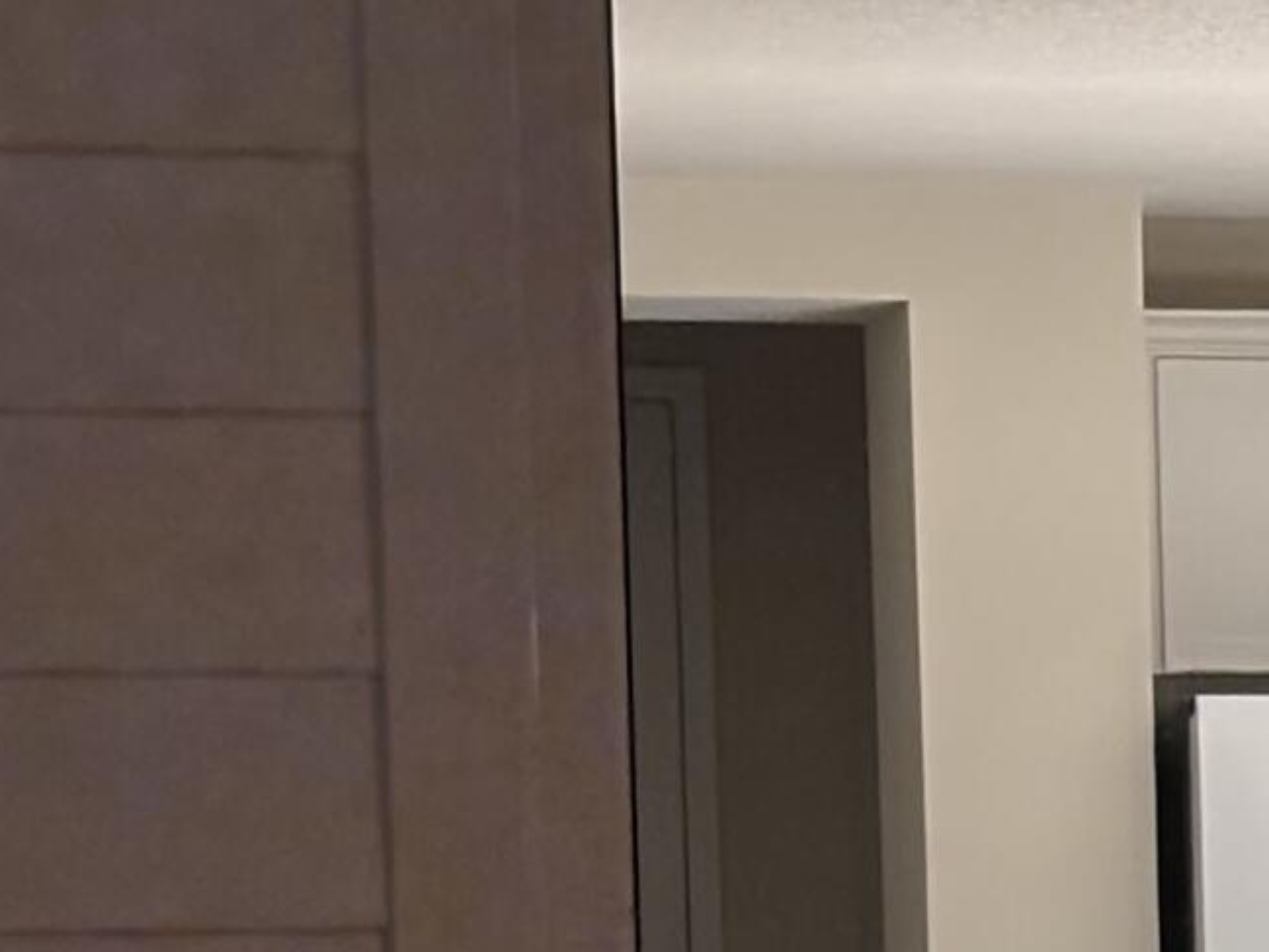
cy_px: 1570
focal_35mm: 240
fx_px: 8801
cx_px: 2636
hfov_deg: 7.8
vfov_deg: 6.1
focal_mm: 5.96
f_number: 1.6
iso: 320
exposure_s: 1/20
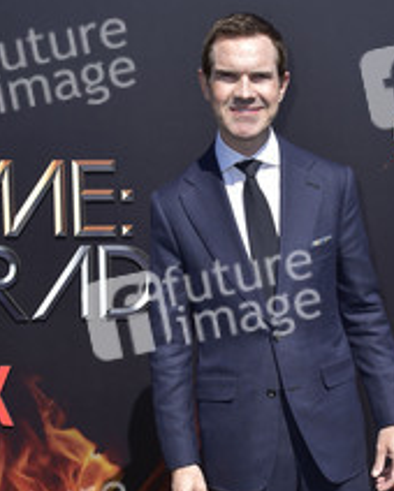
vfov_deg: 29.5
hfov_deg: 24.5
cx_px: 270
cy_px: 422
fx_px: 902
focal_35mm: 62
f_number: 8
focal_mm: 35
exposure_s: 1/250
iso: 200
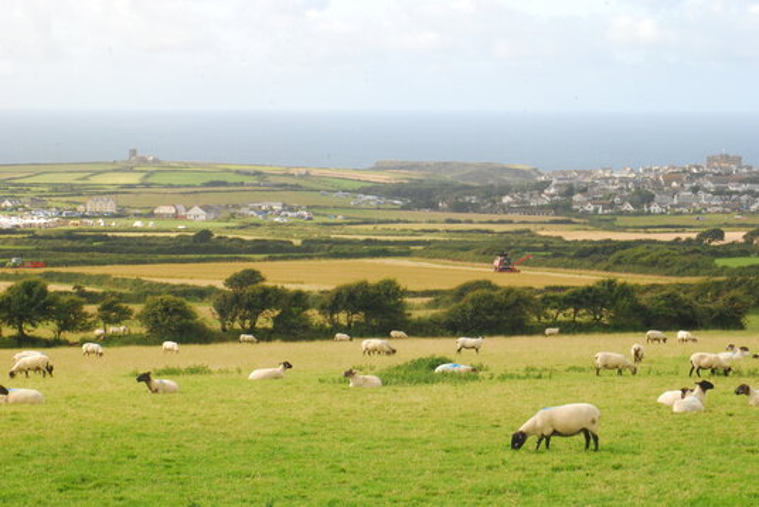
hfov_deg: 19.4
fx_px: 2215
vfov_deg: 13.1
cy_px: 254
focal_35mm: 105
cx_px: 380
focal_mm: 70
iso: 400
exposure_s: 1/20
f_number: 22
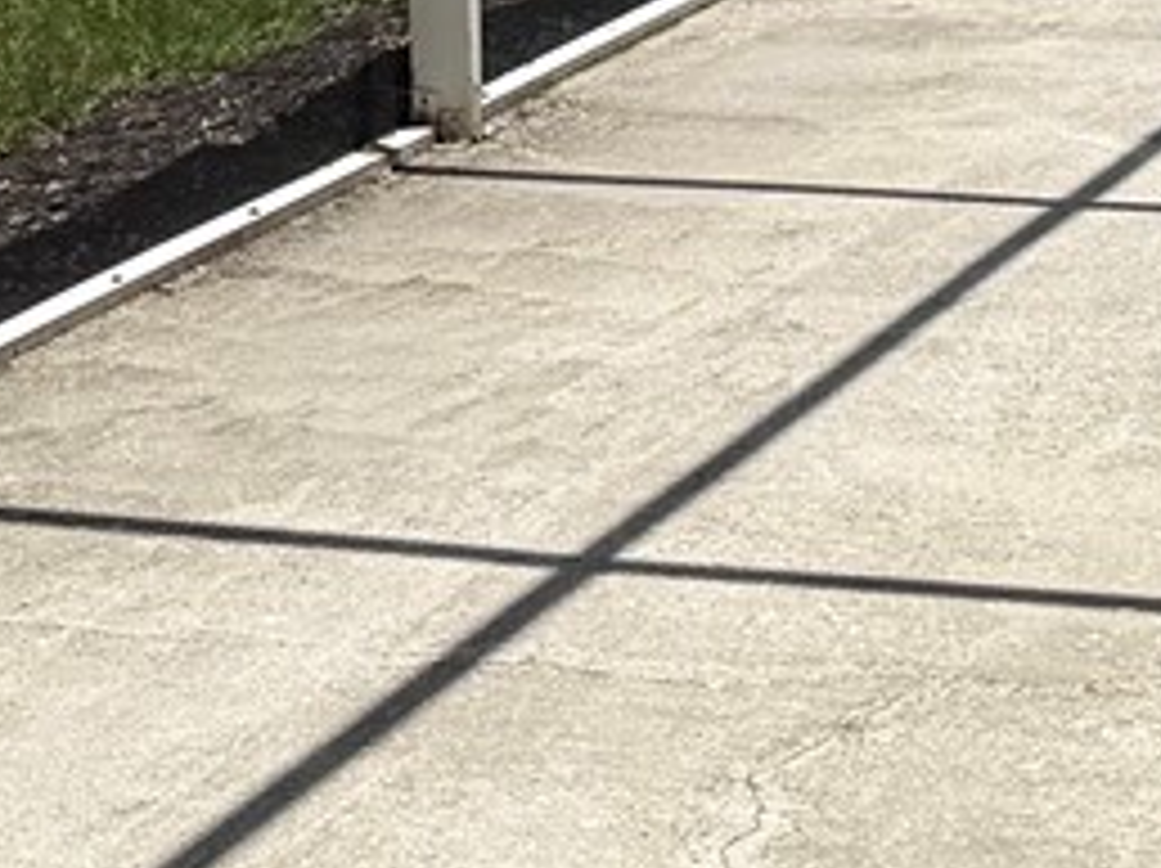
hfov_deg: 13.3
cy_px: -724
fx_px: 4993
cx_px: 432
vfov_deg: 9.4
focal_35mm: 149
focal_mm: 6.76
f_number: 1.78
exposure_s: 1/5319
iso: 80
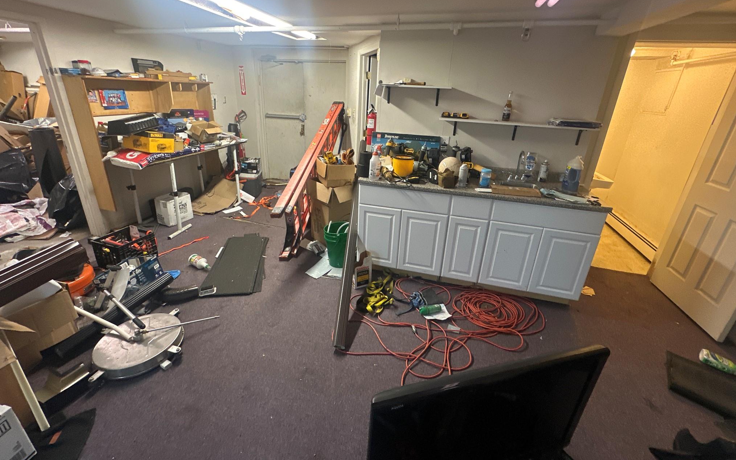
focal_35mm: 15
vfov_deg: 74.4
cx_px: 366
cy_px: 198
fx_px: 301
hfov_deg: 101.5
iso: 400
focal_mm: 2.22
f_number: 2.2
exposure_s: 1/60
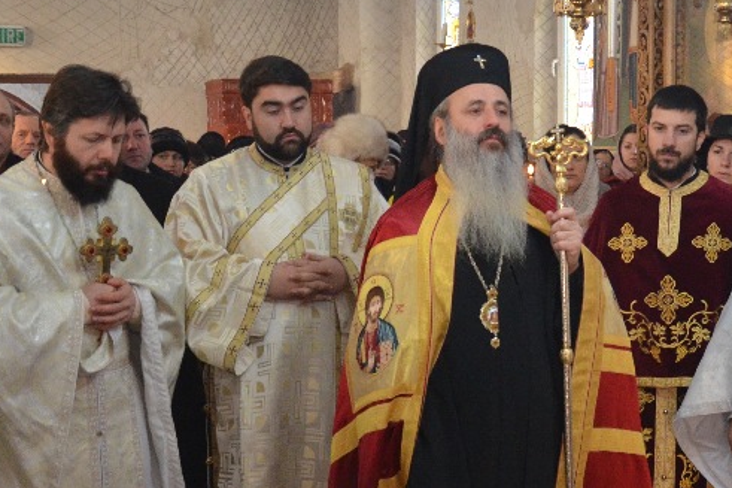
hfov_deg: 29.9
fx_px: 1341
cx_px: 564
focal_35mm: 66
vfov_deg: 20.5
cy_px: 358
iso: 2000
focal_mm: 18
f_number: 3.5
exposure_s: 1/125
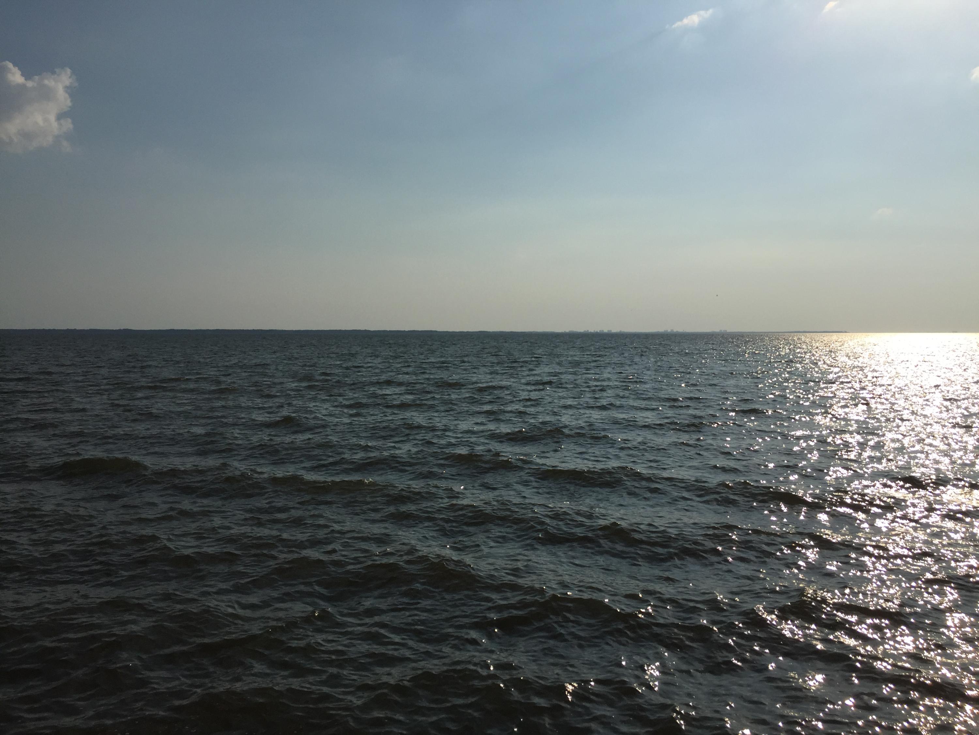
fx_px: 820
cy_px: 368
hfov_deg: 61.7
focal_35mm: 29
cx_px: 490
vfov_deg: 48.2
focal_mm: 4.15
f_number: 2.2
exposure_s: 1/13333
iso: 32
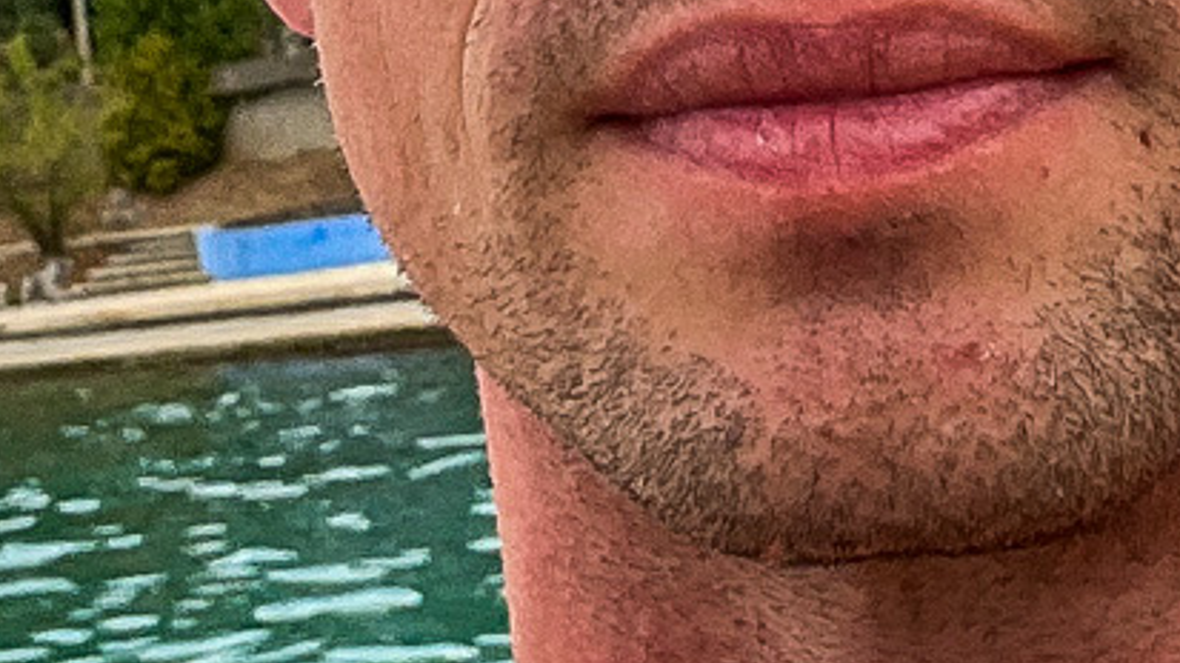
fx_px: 4754
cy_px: -109
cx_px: 697
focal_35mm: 152
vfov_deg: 7.9
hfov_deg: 14.1
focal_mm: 2.71
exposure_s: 1/170
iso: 40
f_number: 2.2
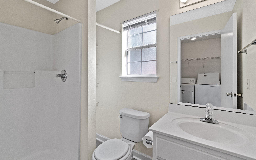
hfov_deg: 97.8
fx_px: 112
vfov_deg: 71.1
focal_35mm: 16
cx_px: 132
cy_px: 72
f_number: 8
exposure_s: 1/8
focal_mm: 10
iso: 800
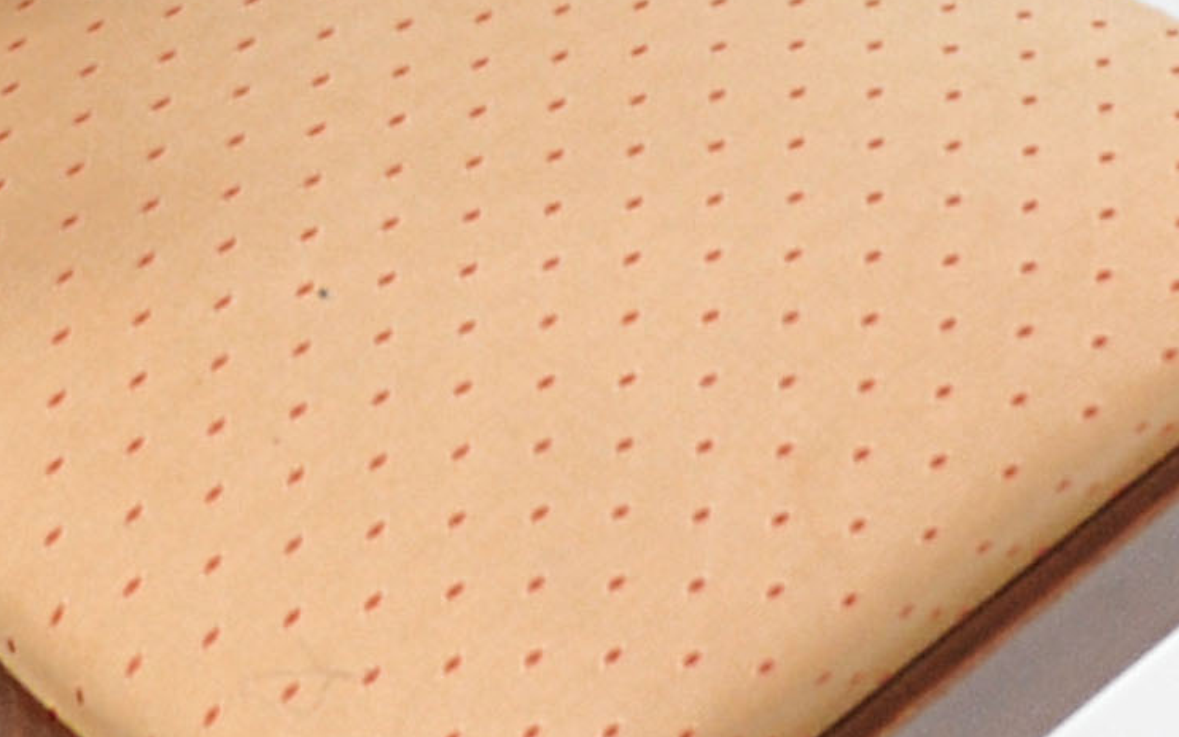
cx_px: 224
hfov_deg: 9.9
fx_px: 6811
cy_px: -226
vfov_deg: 6.1
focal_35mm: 212
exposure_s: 1/200
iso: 320
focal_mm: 24
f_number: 5.6
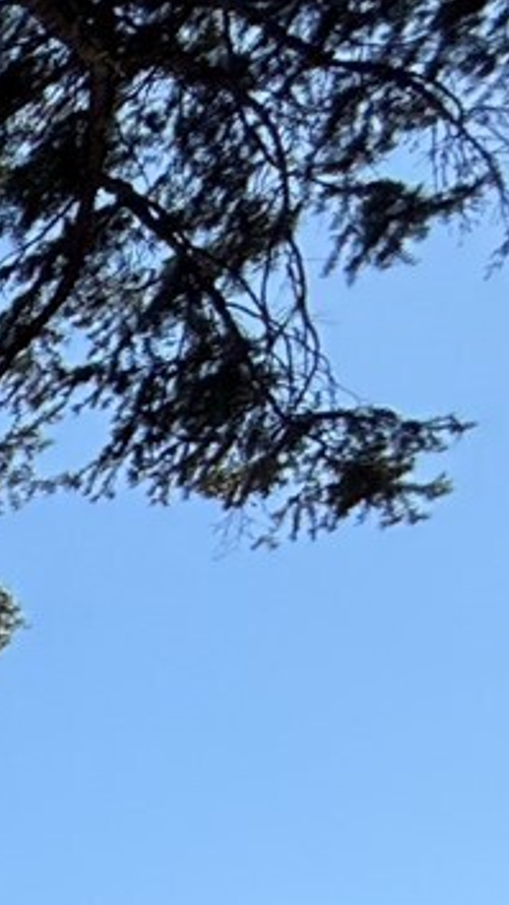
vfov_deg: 24.0
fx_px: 1656
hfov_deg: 8.7
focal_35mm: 69
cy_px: 1365
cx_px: -1430
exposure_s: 1/1312
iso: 50
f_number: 2.2
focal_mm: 2.22
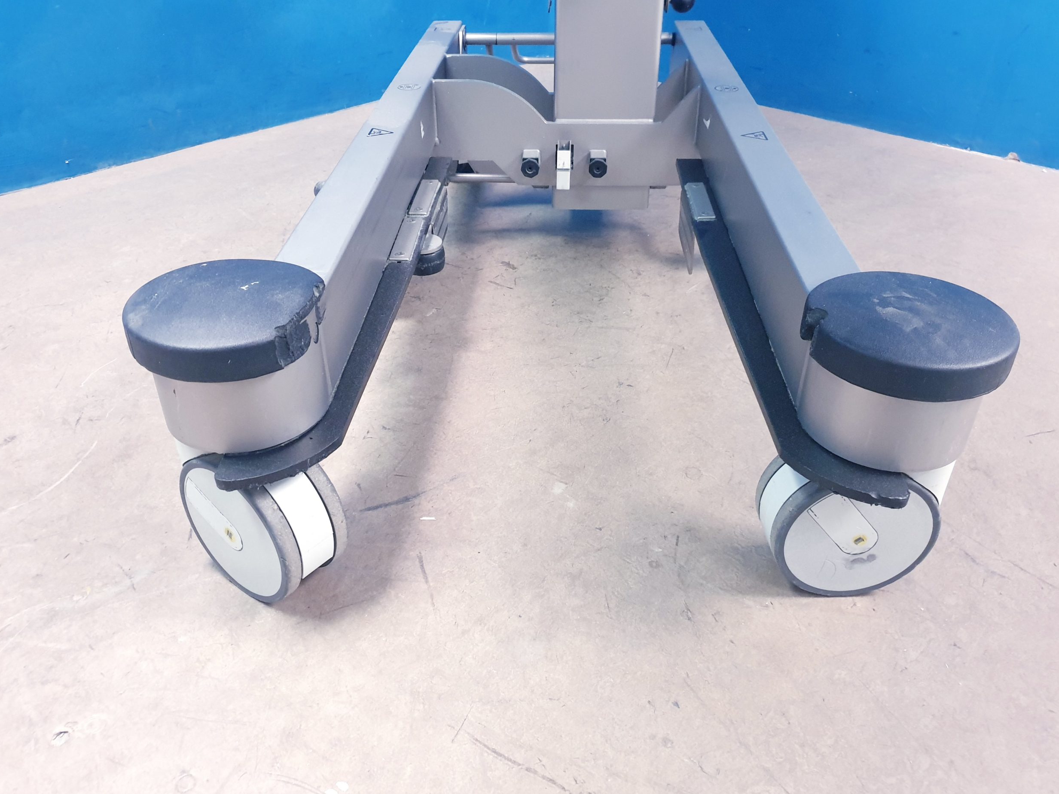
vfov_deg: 51.4
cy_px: 398
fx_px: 826
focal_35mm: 27
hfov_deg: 65.3
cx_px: 526
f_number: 1.5
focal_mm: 4.3
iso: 320
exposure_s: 1/50
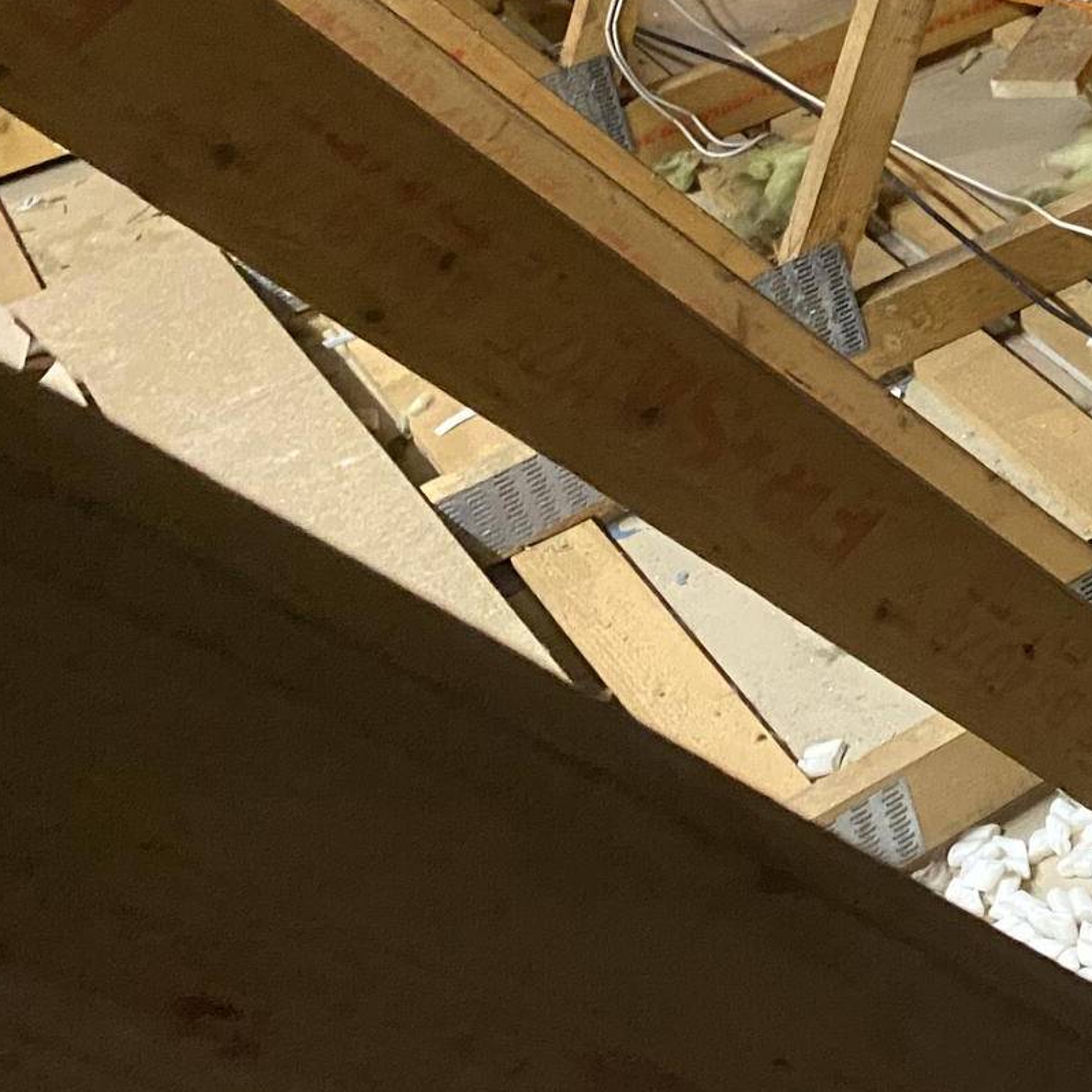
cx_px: 1625
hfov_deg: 21.2
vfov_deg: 23.6
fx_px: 2463
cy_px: -71
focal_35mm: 69
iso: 500
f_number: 1.8
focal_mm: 4.25
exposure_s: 1/33
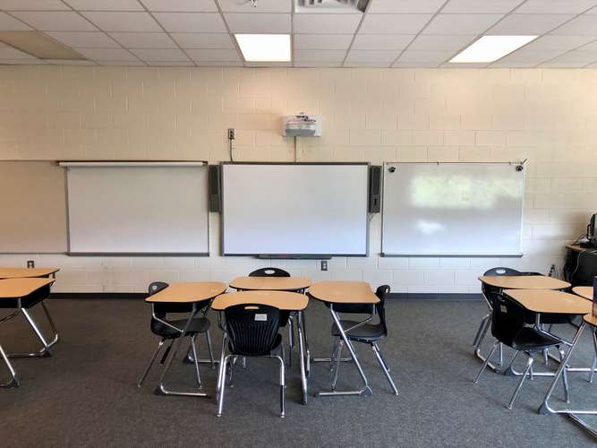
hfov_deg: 63.5
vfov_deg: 49.7
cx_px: 298
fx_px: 483
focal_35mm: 28
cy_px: 224
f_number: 1.8
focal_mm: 4
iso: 32
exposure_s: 1/30
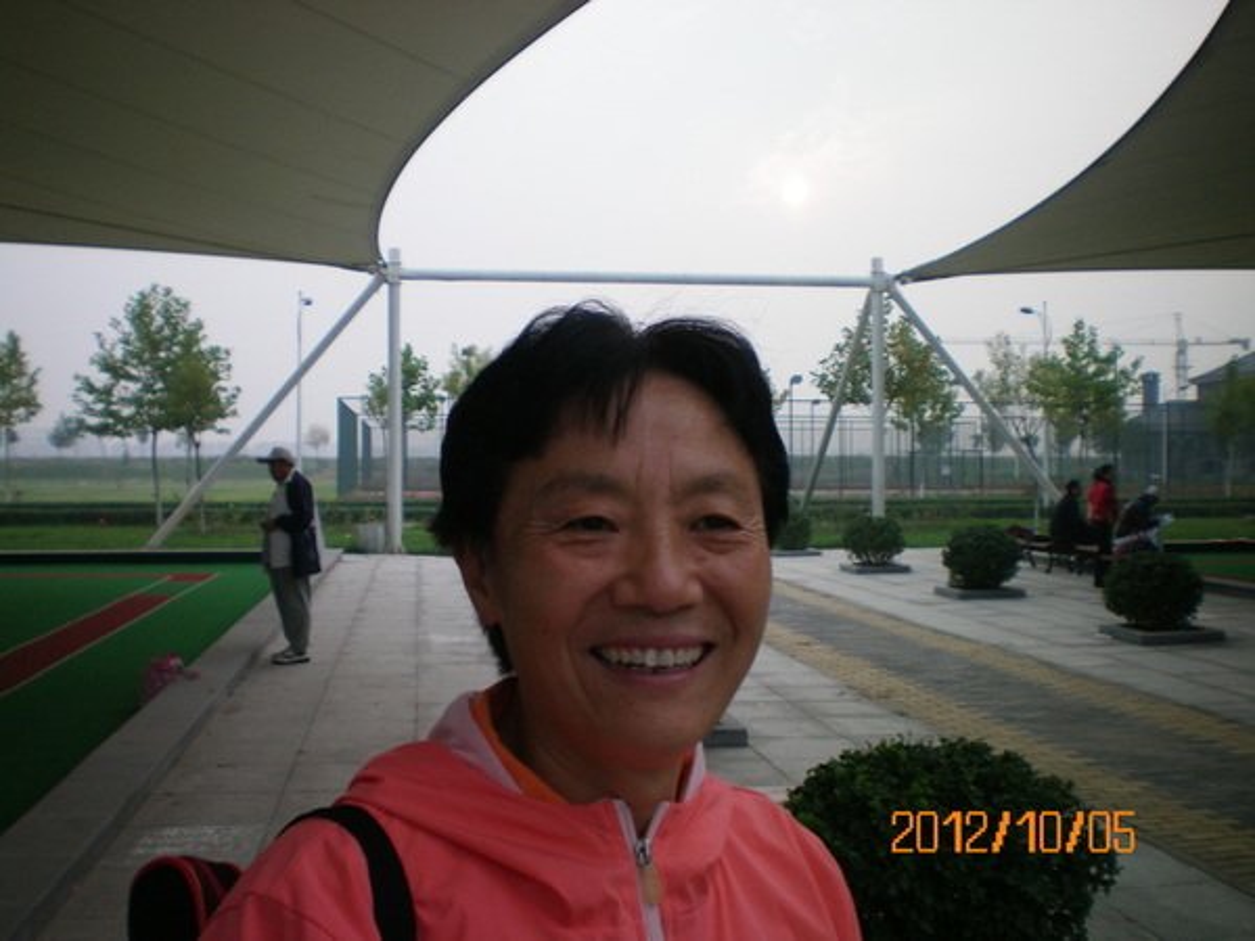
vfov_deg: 37.7
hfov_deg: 49.0
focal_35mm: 38
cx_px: 628
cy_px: 470
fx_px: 1378
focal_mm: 6.3
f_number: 3.1
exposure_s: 1/200
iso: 64
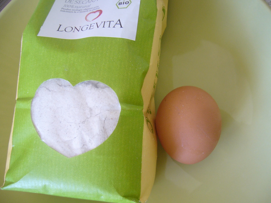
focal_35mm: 35
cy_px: 102
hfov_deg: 52.6
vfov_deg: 40.7
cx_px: 136
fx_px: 274
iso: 100
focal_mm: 5.8
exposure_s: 1/15
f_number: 2.8
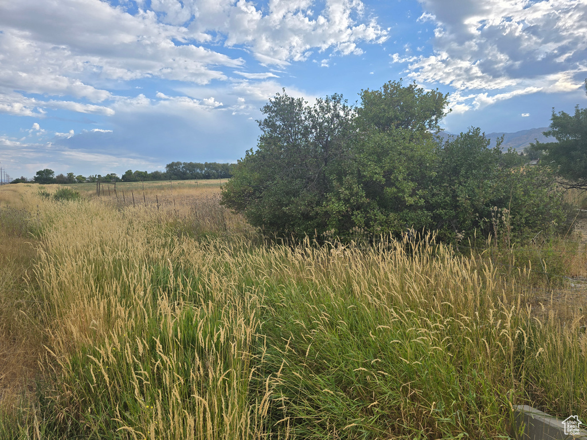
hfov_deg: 73.9
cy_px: 220
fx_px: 390
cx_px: 294
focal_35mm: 23
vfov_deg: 58.9
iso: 12
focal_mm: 6.3
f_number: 1.7
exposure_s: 1/556
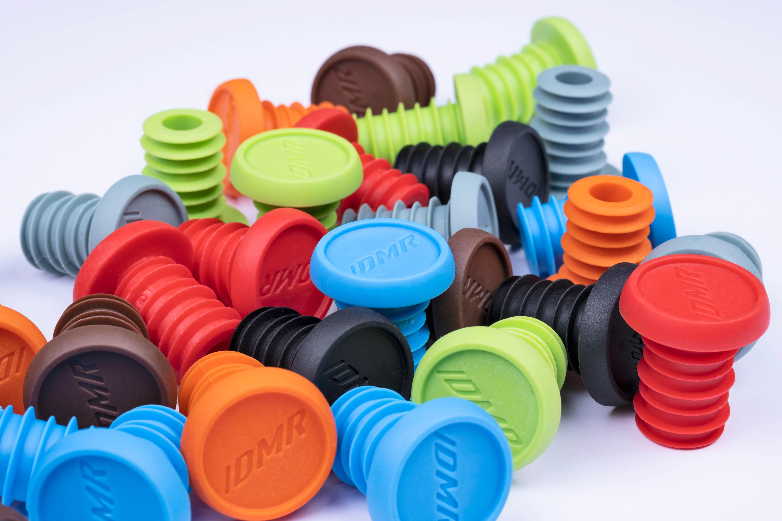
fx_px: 1738
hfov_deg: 25.4
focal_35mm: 80
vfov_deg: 17.1
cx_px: 391
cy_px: 260
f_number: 13
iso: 160
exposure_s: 1/125
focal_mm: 53.3
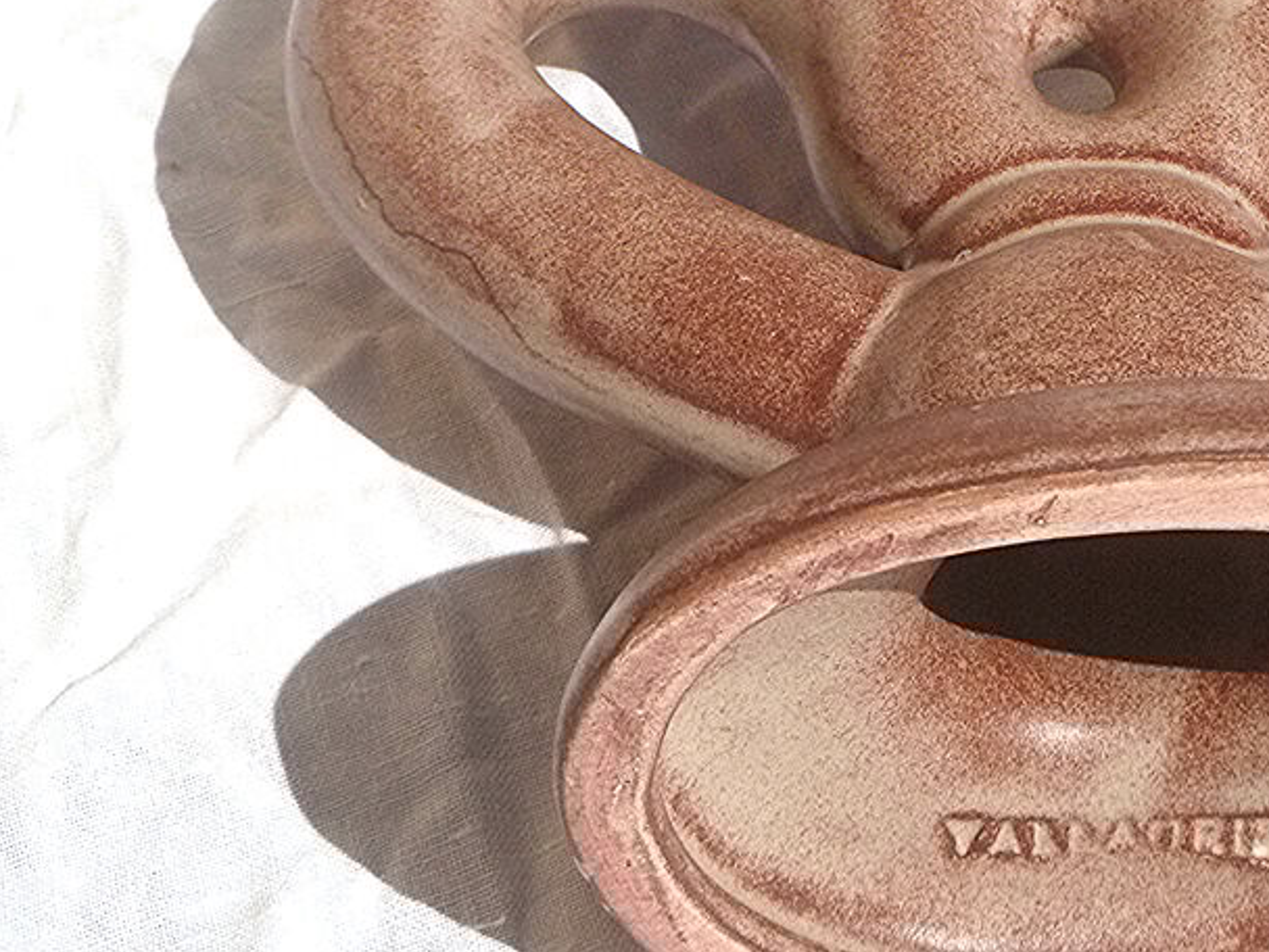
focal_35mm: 91
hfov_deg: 21.3
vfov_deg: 16.2
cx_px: 1033
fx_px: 3336
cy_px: 255
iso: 200
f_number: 13
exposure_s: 1/500
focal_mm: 9.6
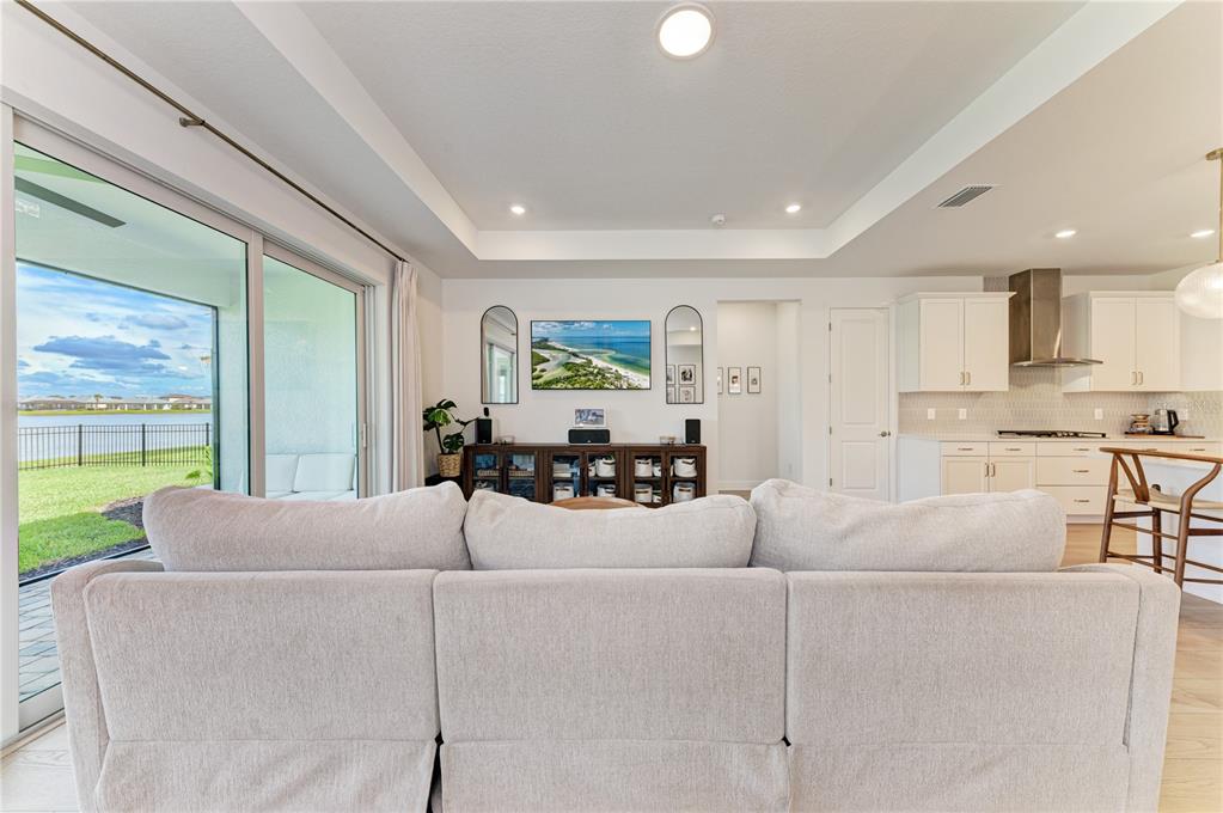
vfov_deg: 89.9
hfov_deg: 112.7
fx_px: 407
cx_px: 612
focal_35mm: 12
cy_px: 406
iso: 200
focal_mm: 12
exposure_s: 1/10
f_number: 9
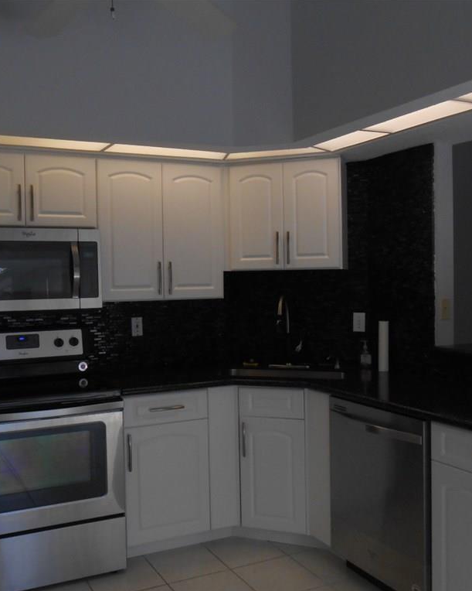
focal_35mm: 34
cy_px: 295
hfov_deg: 43.0
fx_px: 594
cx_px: 175
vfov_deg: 52.8
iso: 200
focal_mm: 4.7
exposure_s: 1/250
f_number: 3.4
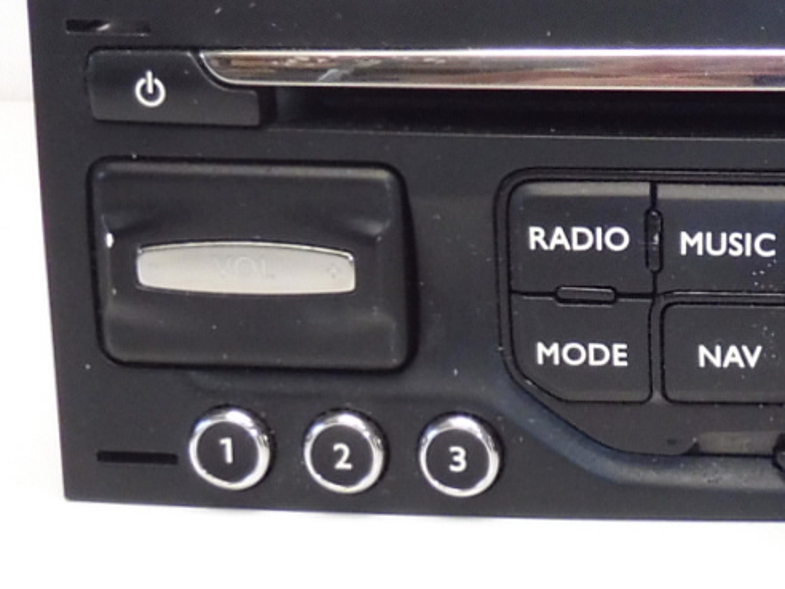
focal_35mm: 100
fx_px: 2268
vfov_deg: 14.8
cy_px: 231
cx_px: 857
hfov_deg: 18.9
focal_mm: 4.3
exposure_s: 1/60
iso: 200
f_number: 3.5
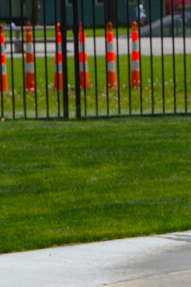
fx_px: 1965
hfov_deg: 5.5
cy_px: 336
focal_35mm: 247
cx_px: 218
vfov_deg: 8.3
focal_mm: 46
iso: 320
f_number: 7.1
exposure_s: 1/2000
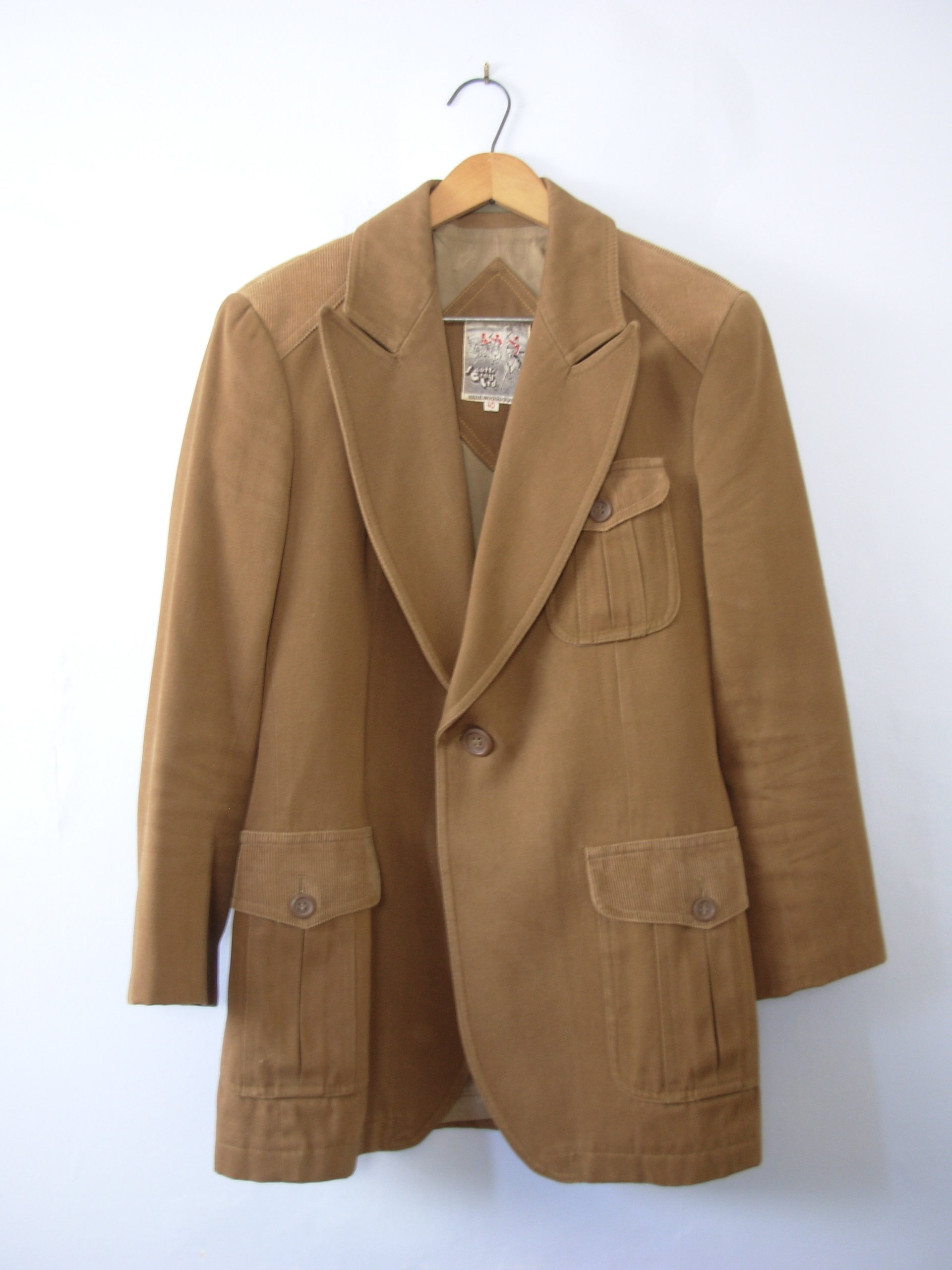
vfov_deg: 49.0
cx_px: 476
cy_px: 635
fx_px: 1393
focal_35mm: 38
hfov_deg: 37.7
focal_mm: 6.3
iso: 50
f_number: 2.9
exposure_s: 1/7.6
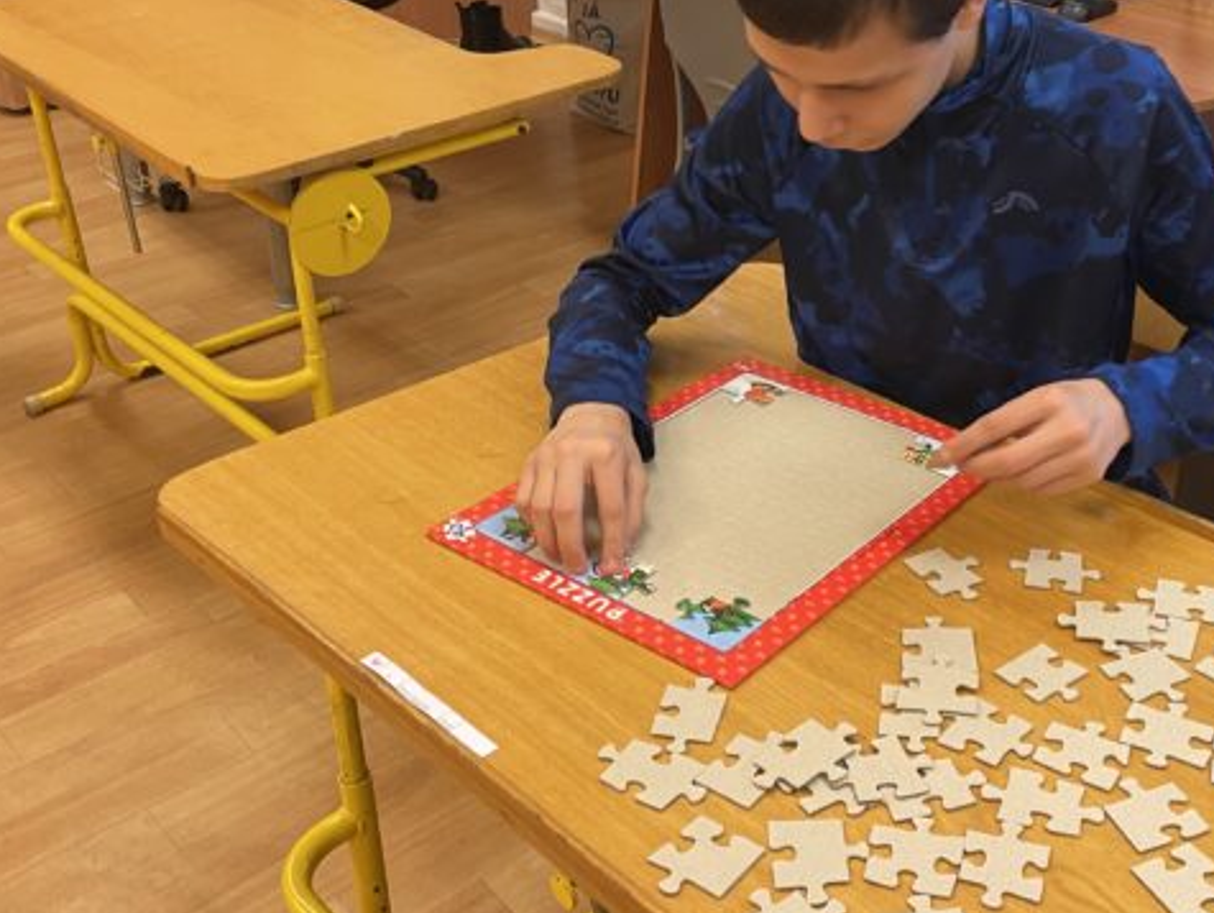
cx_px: 803
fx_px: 1474
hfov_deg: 44.2
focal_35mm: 42
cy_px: 361
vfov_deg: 34.3
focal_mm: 4.2
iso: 64
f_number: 1.6
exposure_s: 1/50
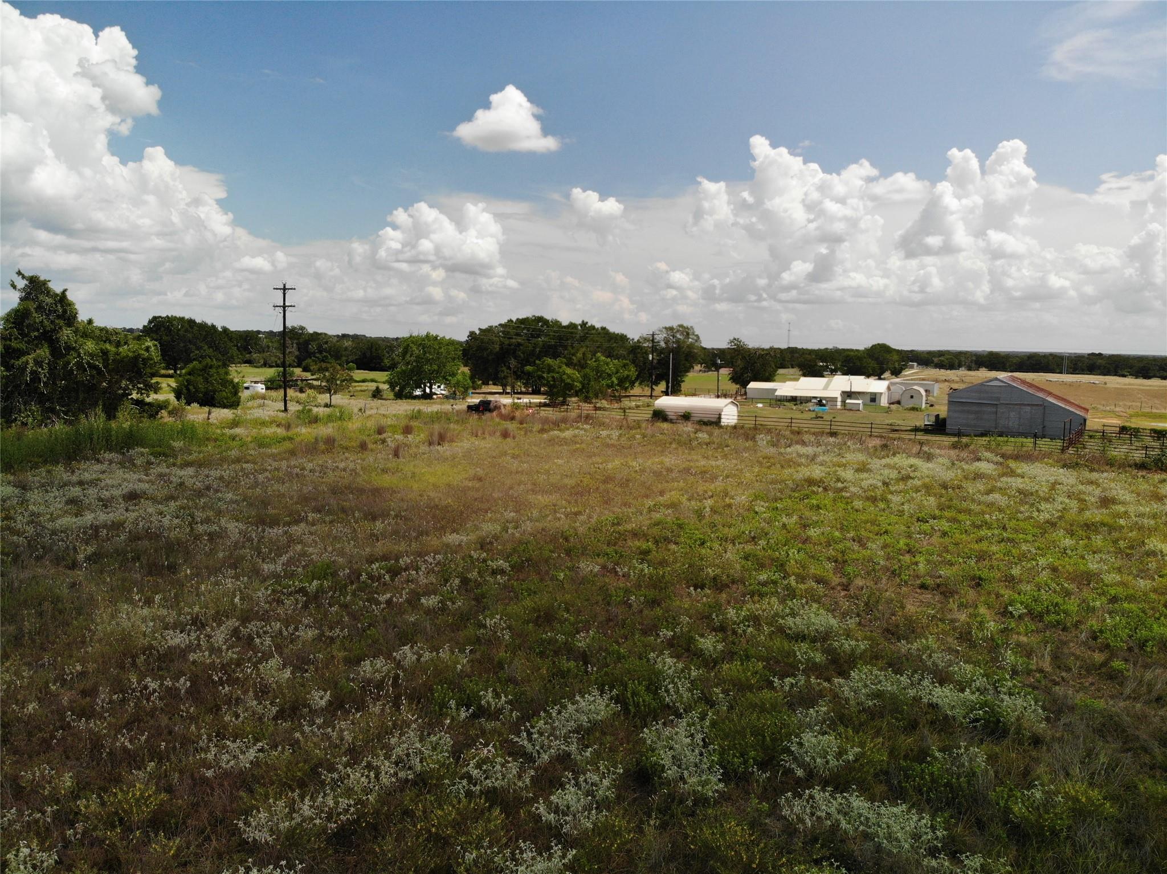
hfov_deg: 71.6
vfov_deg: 56.8
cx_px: 584
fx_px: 809
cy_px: 437
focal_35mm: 24
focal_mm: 4.5
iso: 119
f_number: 2.8
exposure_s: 1/267
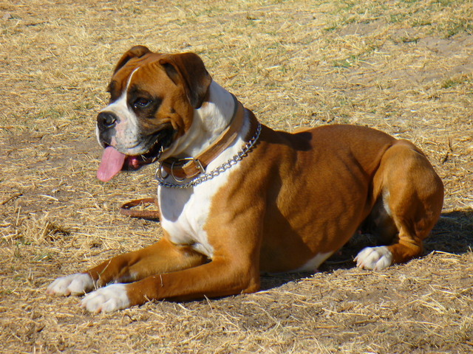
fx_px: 3033
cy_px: 177
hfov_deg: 8.9
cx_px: 236
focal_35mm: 222
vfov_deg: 6.7
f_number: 9
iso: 64
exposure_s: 1/125
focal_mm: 36.6
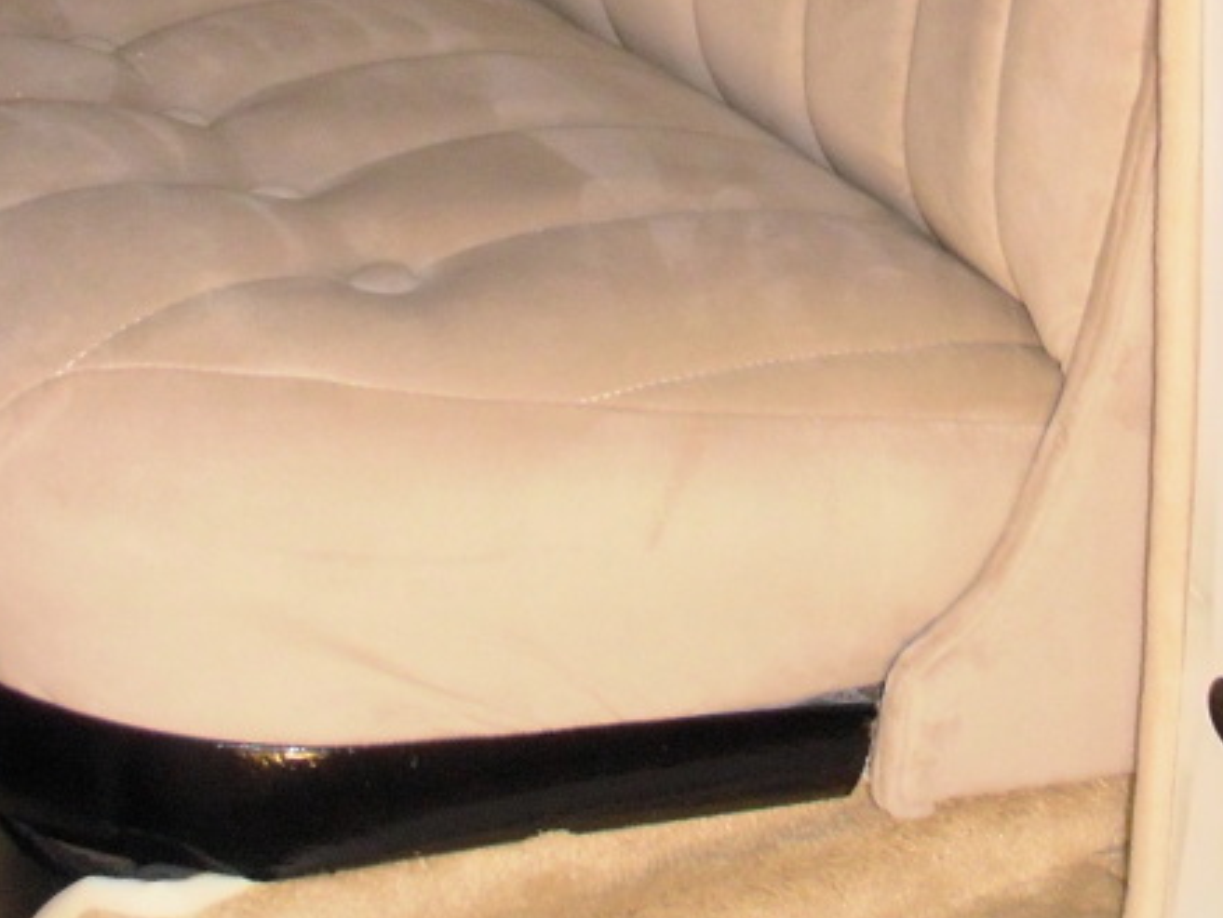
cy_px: 84
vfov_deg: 14.1
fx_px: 3676
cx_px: 935
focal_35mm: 104
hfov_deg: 18.7
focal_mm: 6.7
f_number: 3.5
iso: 200
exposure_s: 1/30
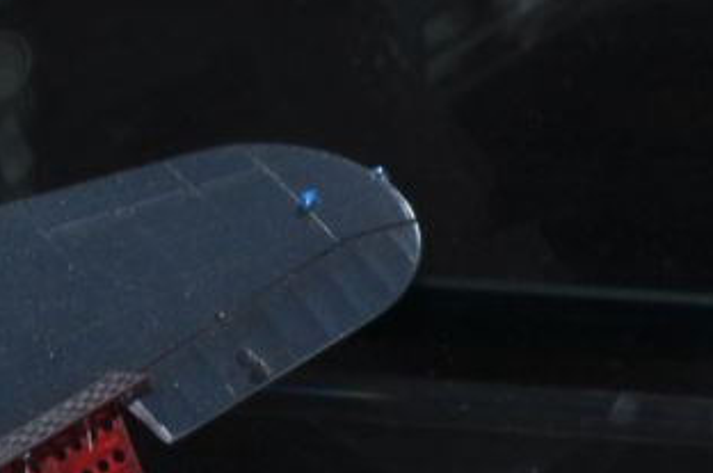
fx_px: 8562
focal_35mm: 433
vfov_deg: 3.1
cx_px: 2006
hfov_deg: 4.6
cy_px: 877
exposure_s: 1/200
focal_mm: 44
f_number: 13
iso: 200
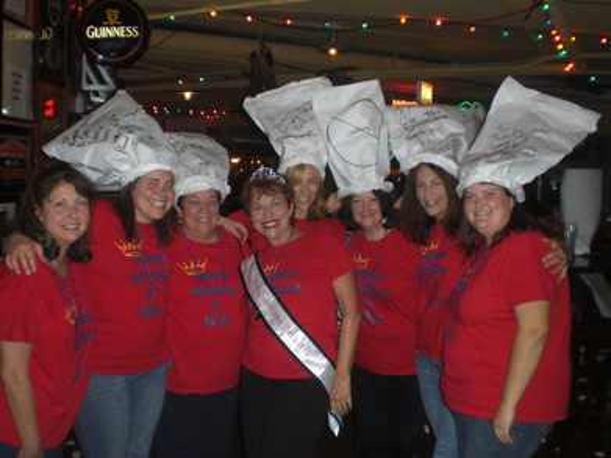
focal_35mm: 38
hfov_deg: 49.0
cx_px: 306
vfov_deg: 37.7
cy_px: 229
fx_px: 671
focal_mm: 6.3
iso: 200
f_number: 3.1
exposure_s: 1/60
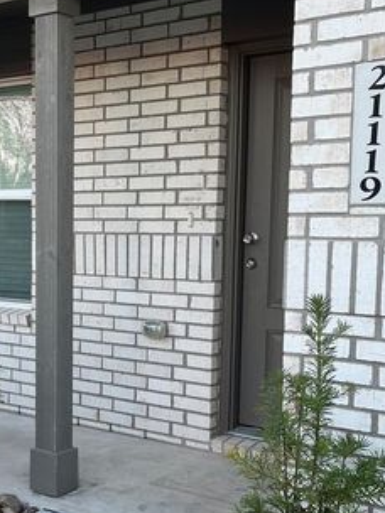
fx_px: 845
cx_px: 83
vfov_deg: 33.6
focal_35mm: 57
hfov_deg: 25.3
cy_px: 320
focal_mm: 5.1
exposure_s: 1/173
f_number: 1.6
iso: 40
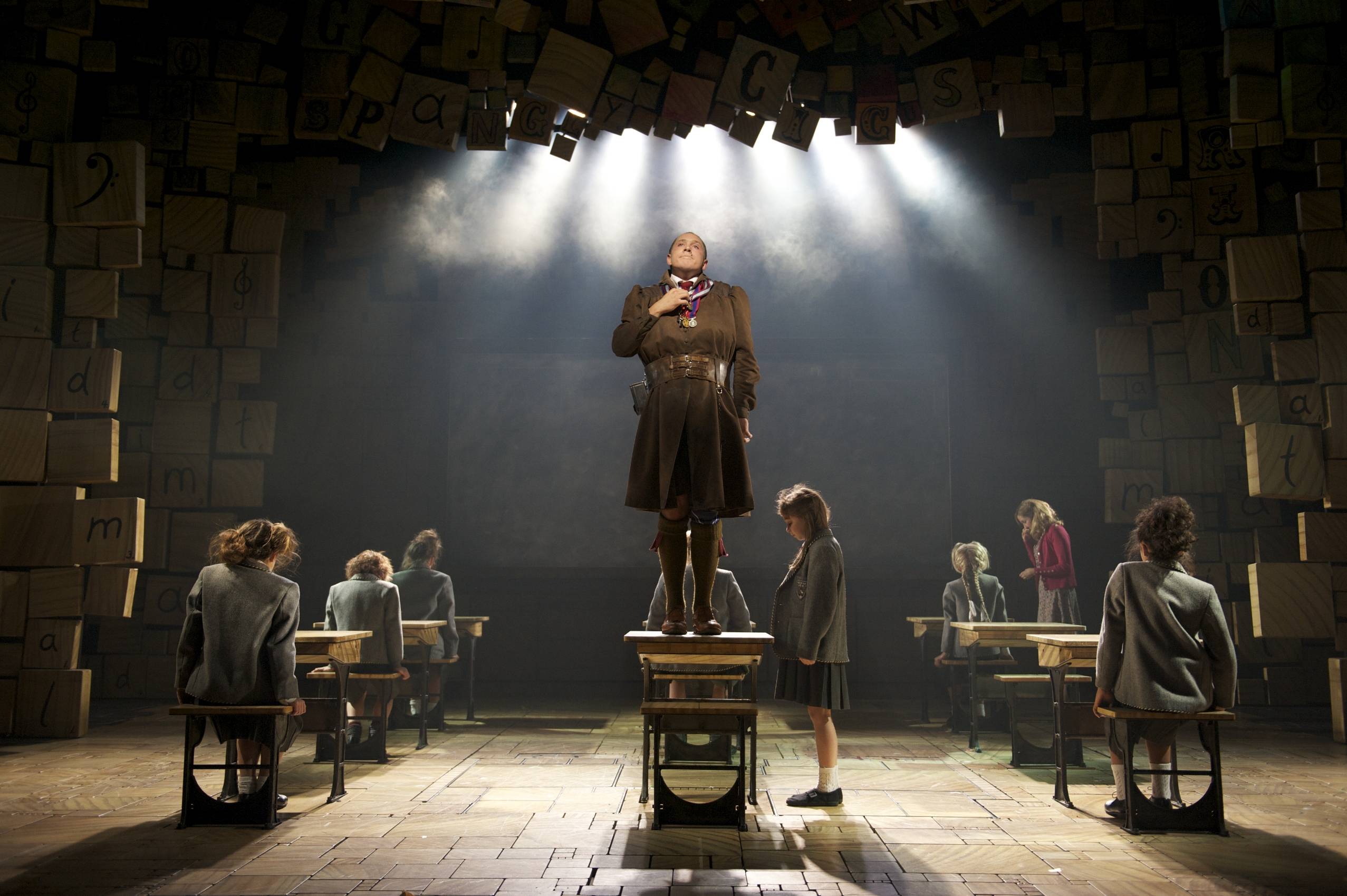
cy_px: 448
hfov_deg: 54.5
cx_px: 674
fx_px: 1309
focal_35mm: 35
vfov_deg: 37.8
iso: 1600
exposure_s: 1/250
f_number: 2.8
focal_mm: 35
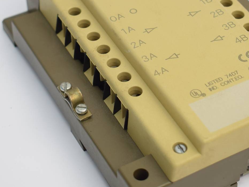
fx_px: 820
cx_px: 160
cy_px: 36
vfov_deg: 12.9
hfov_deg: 17.2
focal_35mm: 114
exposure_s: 1/50
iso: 160
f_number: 4.5
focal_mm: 34
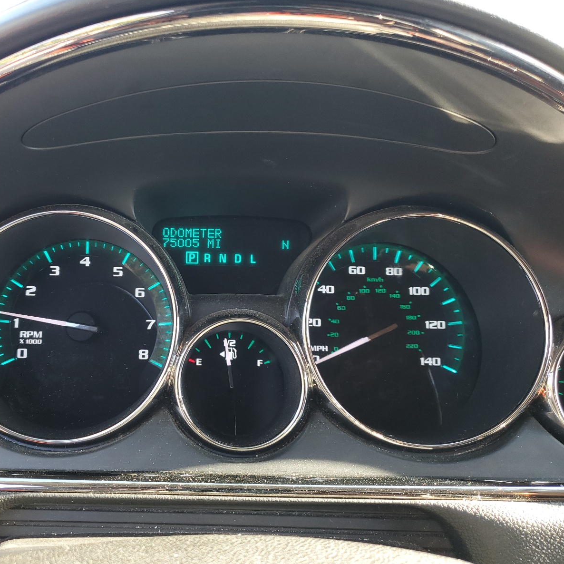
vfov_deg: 52.5
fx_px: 571
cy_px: 282
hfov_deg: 51.9
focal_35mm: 31
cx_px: 207
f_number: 1.5
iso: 53
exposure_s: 1/60.2
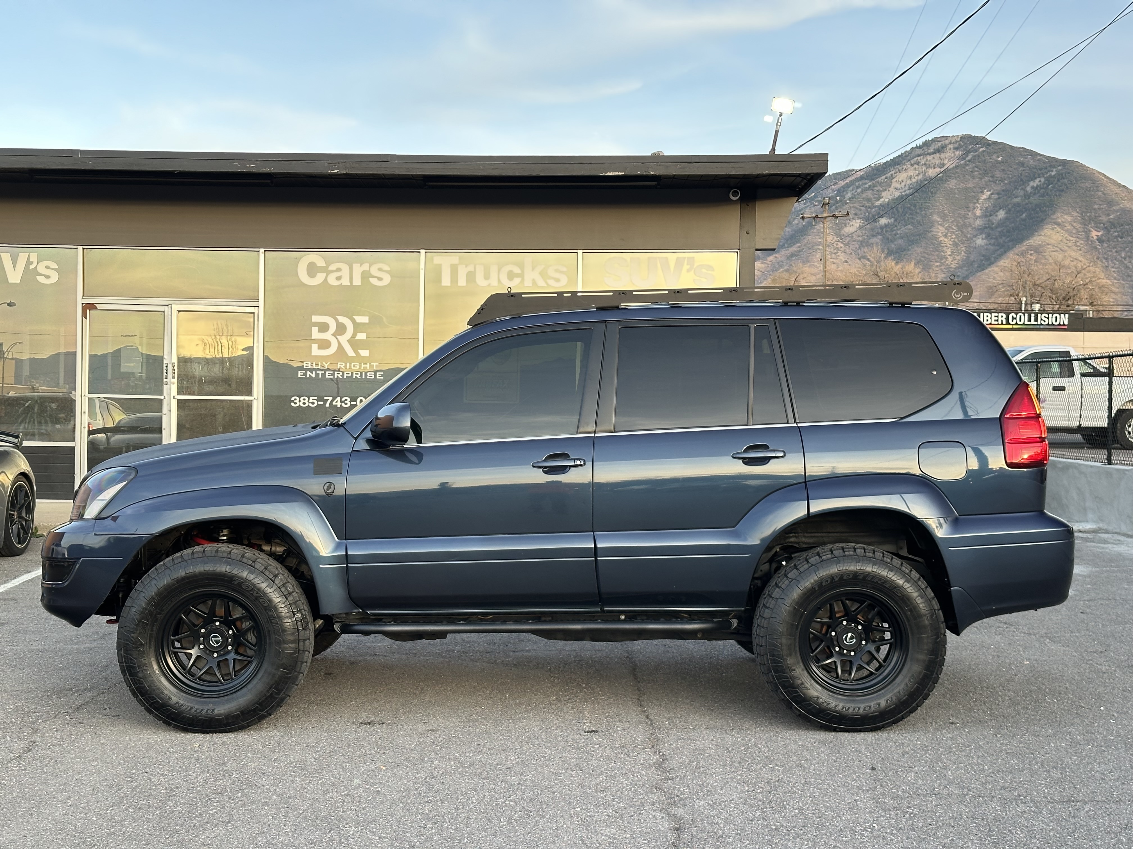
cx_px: 566
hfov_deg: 39.7
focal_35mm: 48
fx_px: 1571
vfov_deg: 30.3
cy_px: 424
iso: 100
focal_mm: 6.86
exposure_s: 1/120
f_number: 1.78
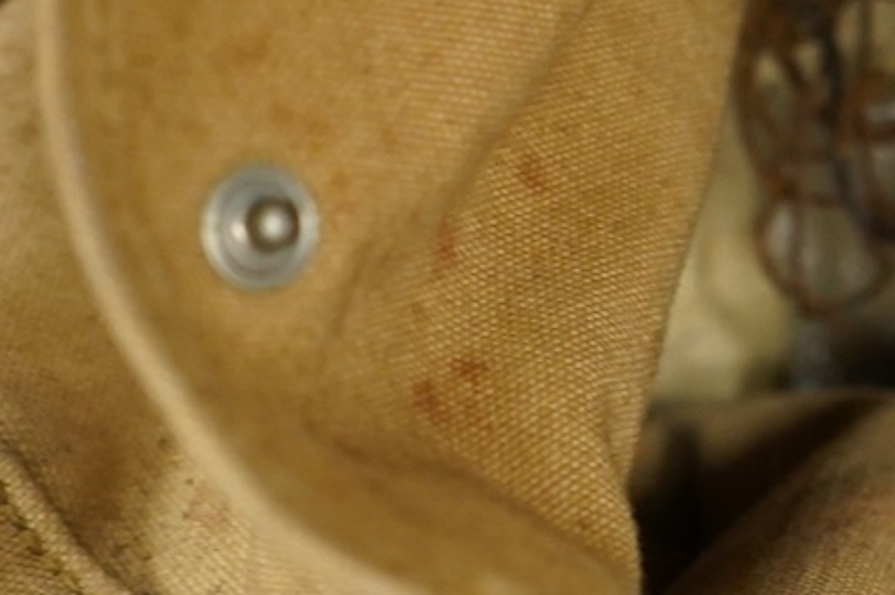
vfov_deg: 11.8
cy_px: -129
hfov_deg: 16.5
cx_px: 1358
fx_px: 2806
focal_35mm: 113
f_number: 4.5
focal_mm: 28
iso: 2500
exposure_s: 1/80
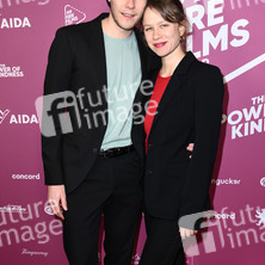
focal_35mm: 49
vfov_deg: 34.5
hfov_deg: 34.7
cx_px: 131
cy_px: 168
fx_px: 424
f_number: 5.6
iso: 640
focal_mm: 32
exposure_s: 1/250
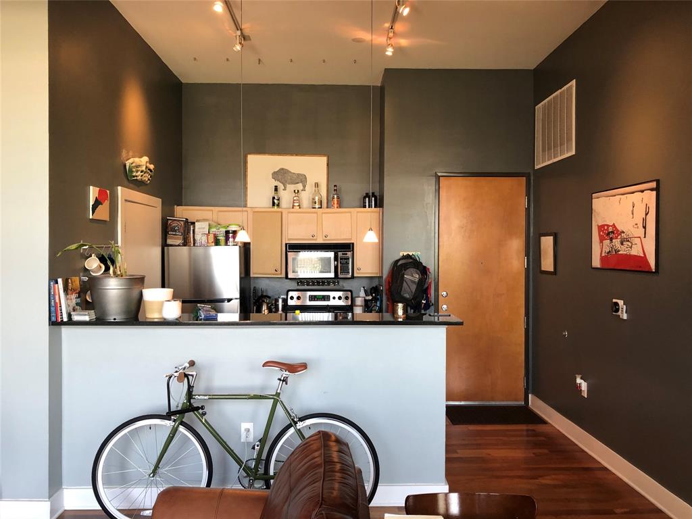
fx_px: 560
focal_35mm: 28
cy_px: 260
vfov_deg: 49.7
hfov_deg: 63.4
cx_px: 346
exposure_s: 1/24
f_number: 1.8
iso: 40
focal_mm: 3.99
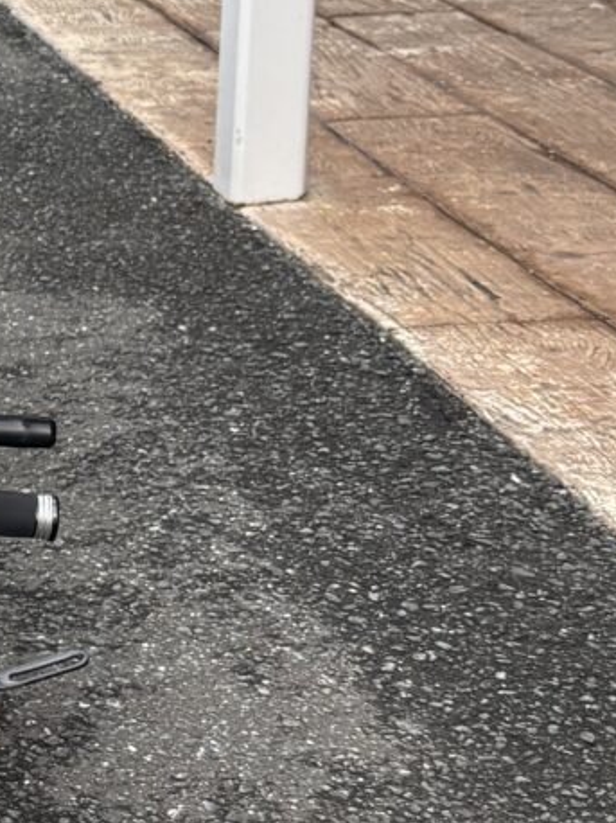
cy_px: 225
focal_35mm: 109
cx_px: -427
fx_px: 2589
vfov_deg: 18.0
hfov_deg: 12.6
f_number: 1.6
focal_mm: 5.96
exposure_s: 1/865
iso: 50
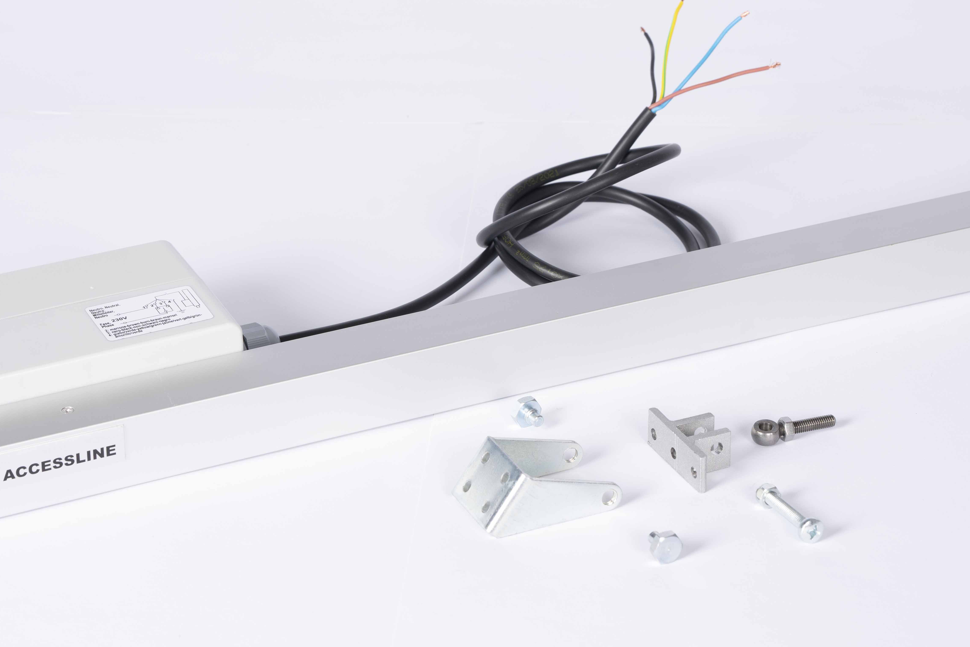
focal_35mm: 148
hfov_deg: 13.9
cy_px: 196
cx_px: 543
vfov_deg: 9.3
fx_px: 3988
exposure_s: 1/100
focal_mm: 85
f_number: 8
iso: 160
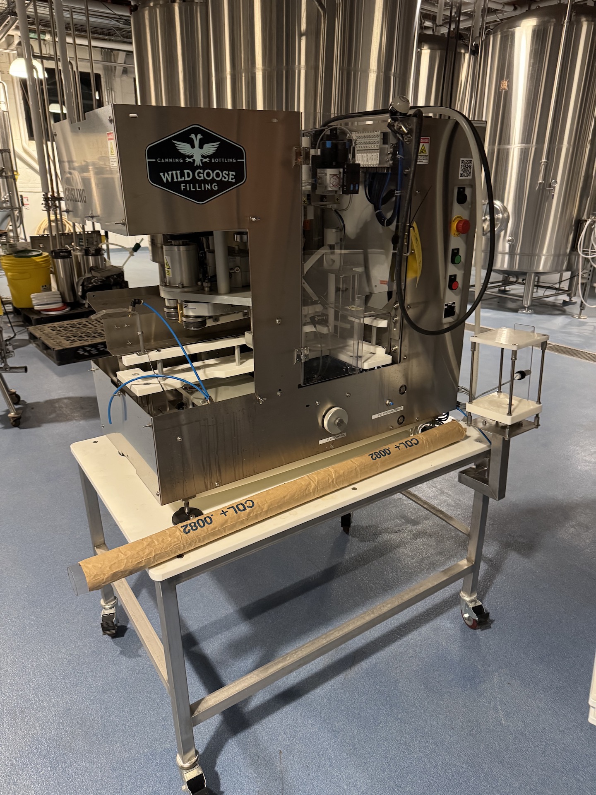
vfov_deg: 71.6
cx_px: 298
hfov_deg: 56.8
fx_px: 551
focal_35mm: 24
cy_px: 398
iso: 800
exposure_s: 1/59
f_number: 1.78
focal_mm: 6.76
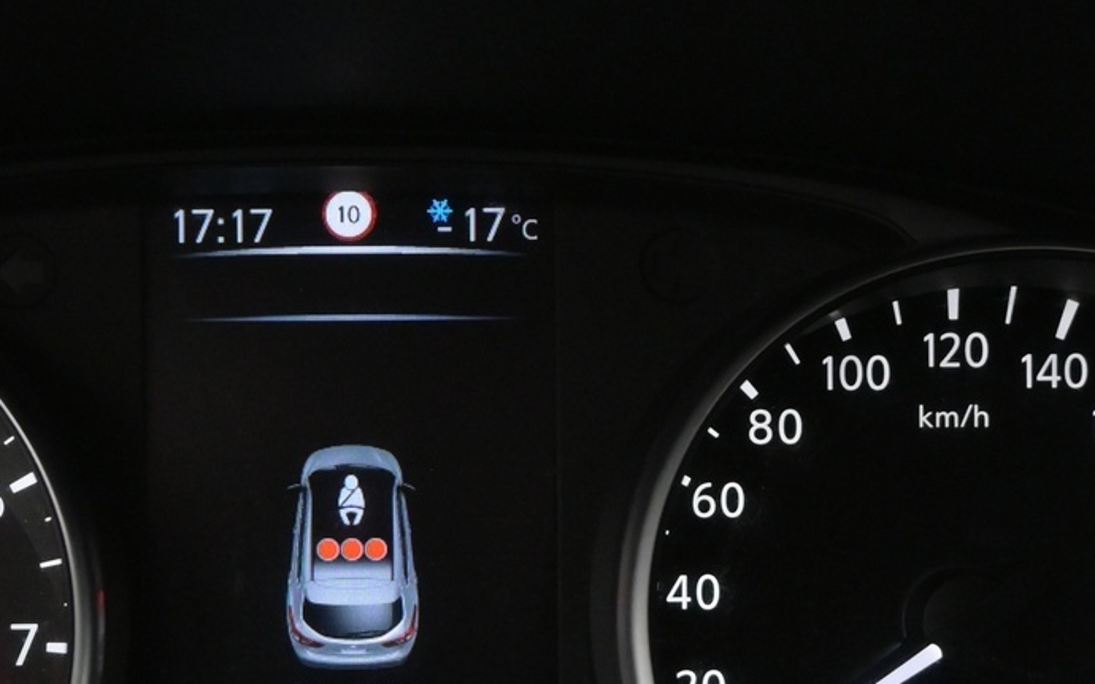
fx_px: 2411
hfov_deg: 25.4
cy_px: 555
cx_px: 354
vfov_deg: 16.0
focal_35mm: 81
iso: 2500
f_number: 4.5
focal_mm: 22.5
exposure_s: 1/80
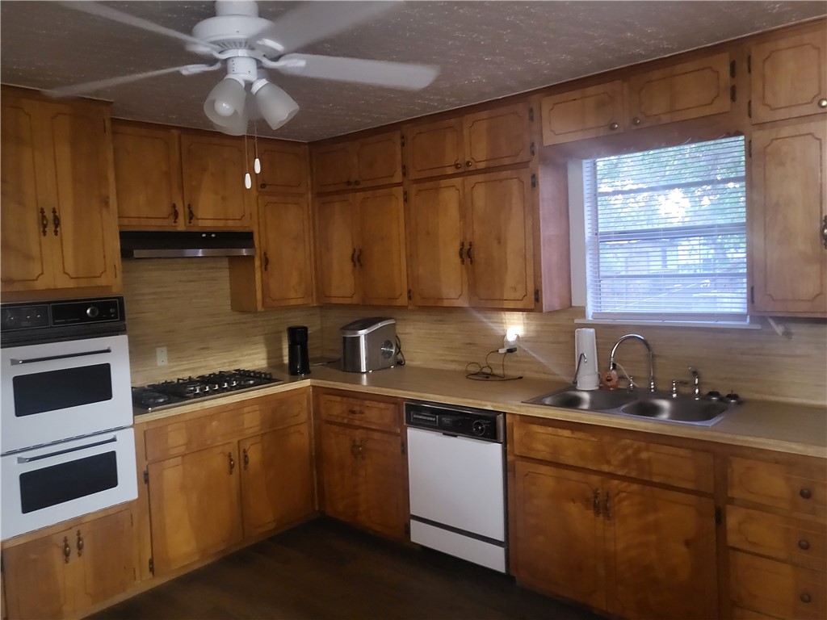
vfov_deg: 53.1
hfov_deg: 67.3
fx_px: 621
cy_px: 310
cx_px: 414
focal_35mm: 26
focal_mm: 4.25
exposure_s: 1/24
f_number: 1.8
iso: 1250
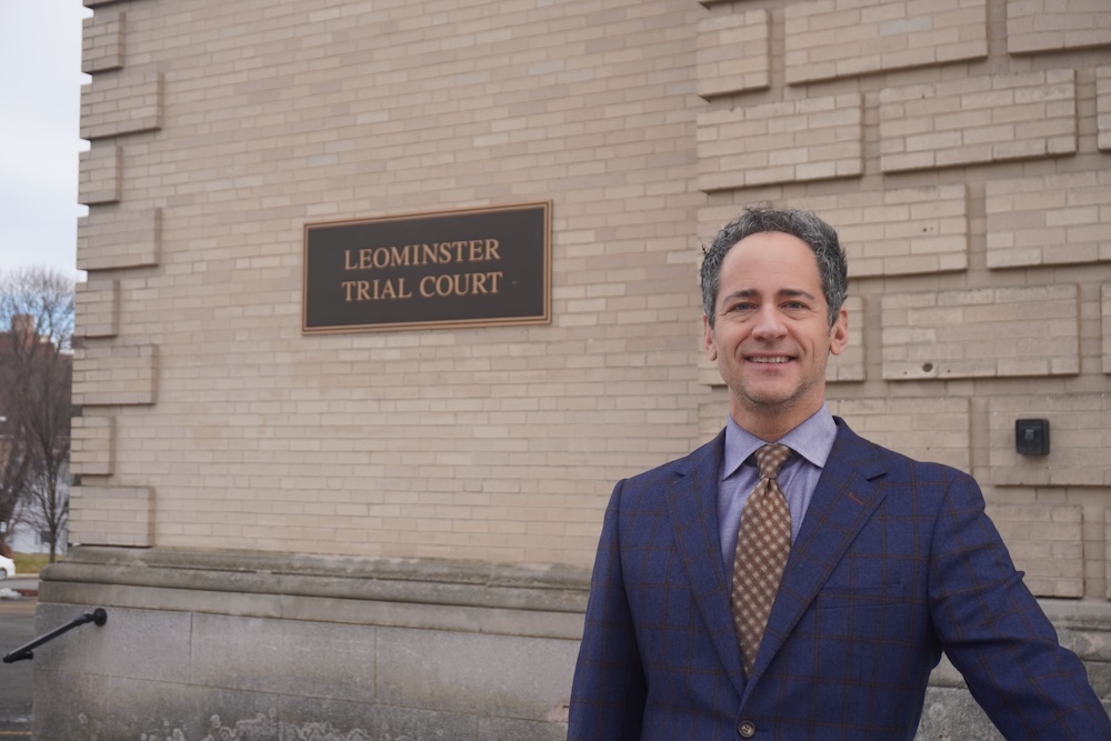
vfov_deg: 29.9
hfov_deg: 43.6
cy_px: 370
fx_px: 1389
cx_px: 556
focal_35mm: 45
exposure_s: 1/200
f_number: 5
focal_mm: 30
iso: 100
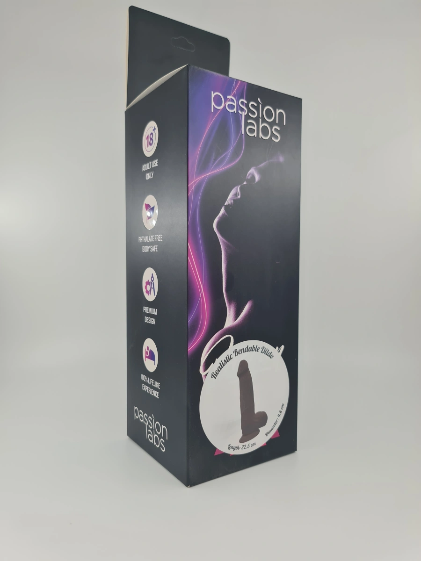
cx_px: 210
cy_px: 280
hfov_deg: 54.9
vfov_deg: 69.4
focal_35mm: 25
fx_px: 405
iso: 50
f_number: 1.8
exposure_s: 1/283
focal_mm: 7
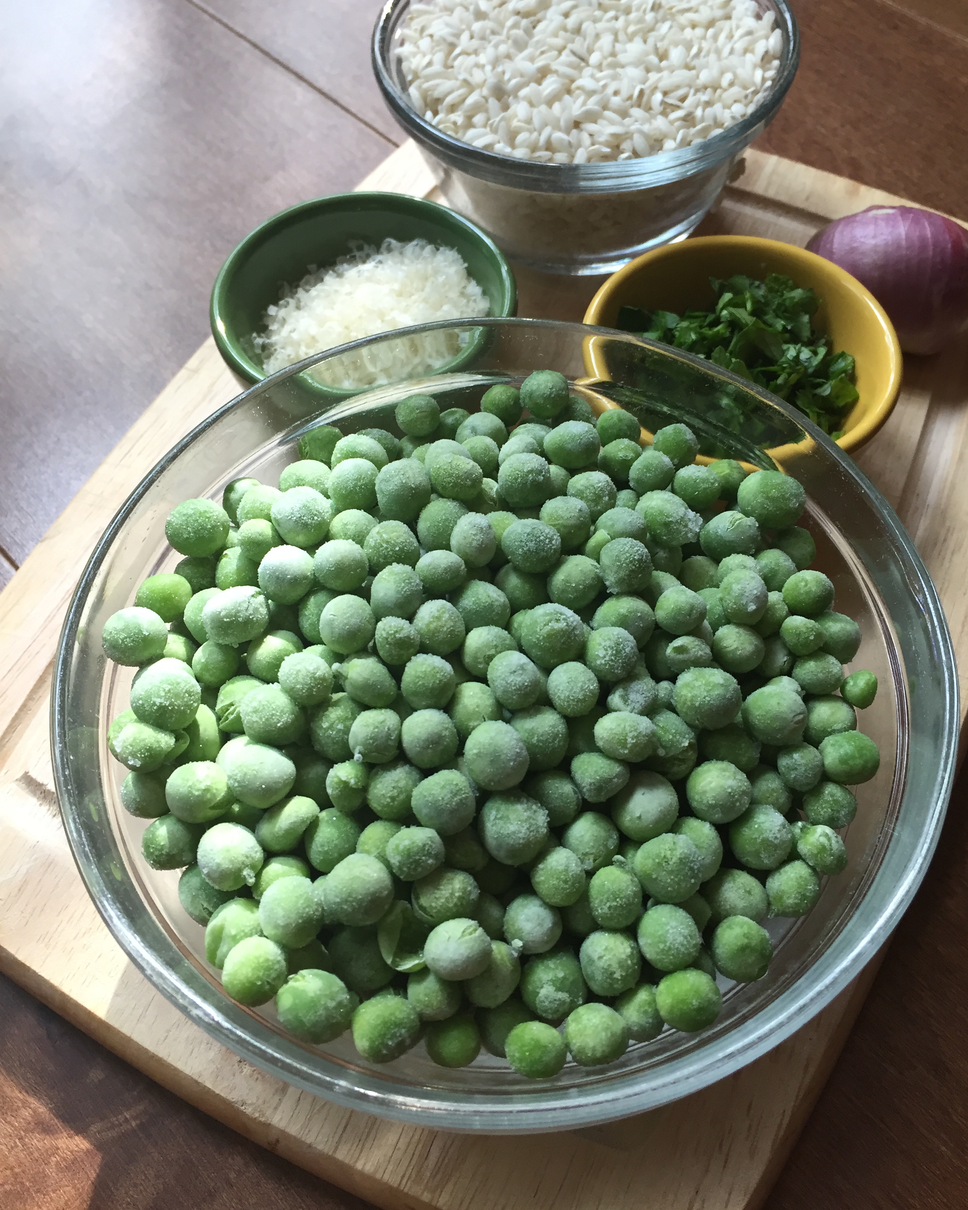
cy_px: 570
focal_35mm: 31
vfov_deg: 57.1
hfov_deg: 47.1
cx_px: 497
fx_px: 1110
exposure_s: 1/30
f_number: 2.2
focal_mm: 4.15
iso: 32
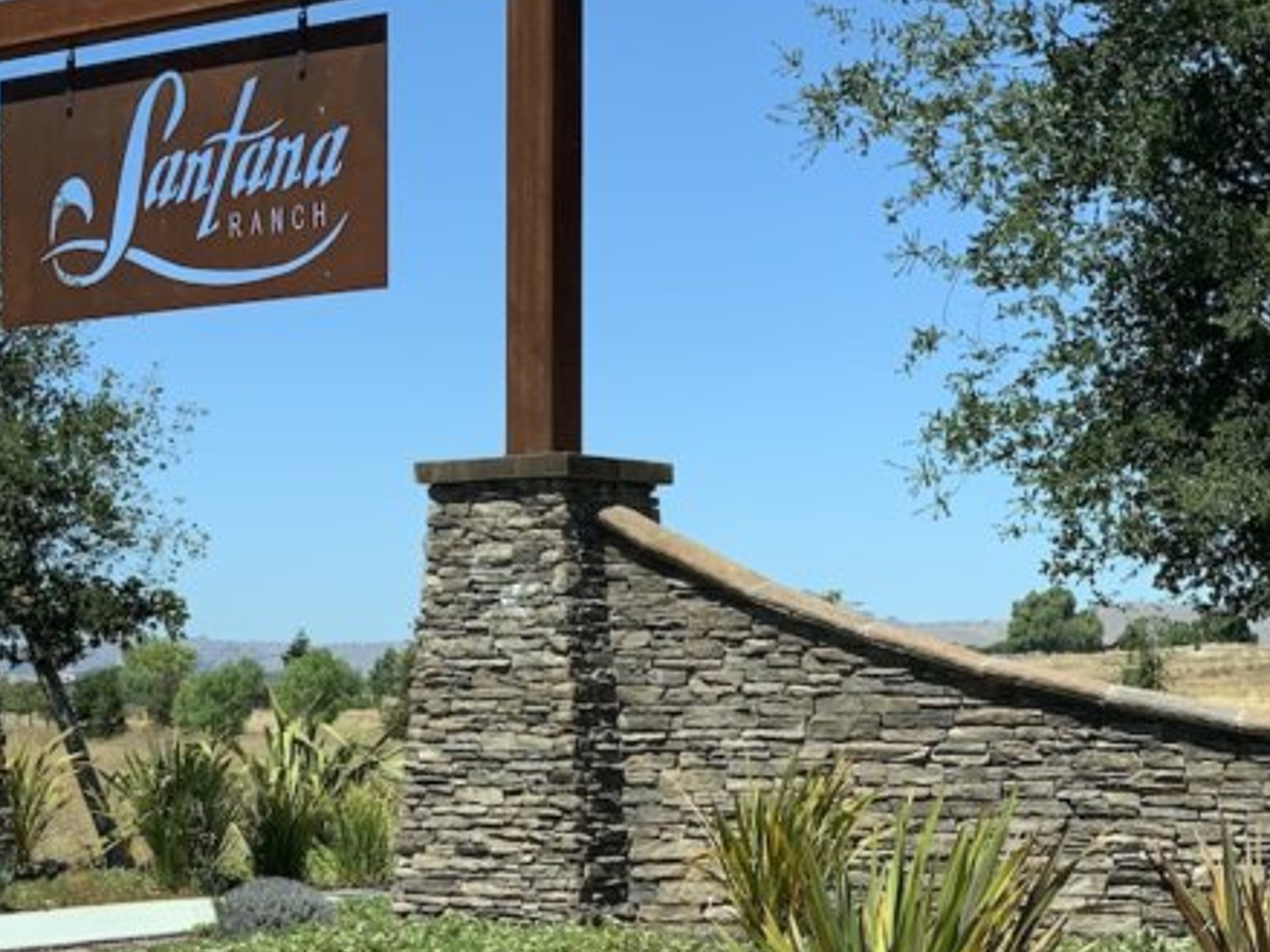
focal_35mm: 91
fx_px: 3338
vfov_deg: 16.2
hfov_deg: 21.3
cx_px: 289
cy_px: 709
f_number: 2.4
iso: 16
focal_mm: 6
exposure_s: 1/786
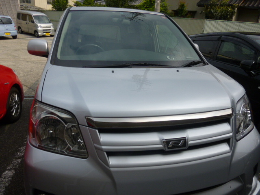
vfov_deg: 54.9
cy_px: 98
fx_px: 188
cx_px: 130
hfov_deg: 69.4
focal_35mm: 25
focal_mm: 4.5
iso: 100
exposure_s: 1/1300
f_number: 3.1
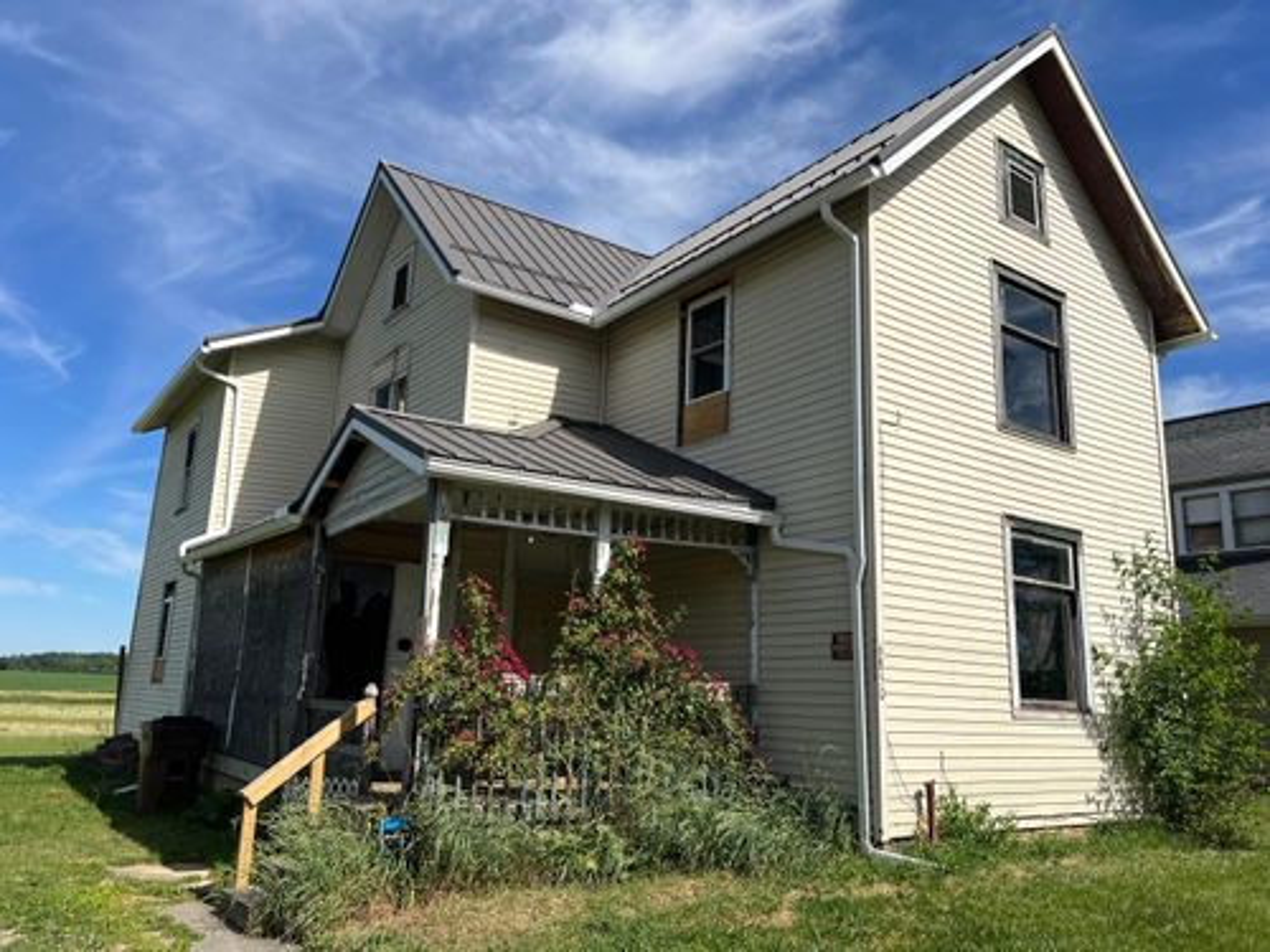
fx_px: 954
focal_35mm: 26
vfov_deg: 53.1
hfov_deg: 67.3
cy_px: 476
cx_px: 635
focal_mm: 5.7
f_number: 1.5
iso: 50
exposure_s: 1/5587
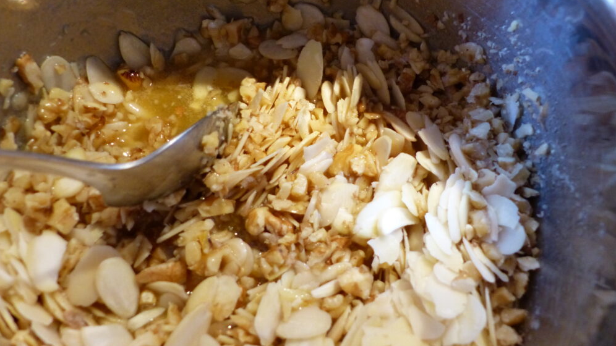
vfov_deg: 40.9
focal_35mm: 28
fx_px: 457
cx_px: 311
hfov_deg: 67.9
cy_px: 111
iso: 400
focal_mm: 4.5
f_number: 2.8
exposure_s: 1/60
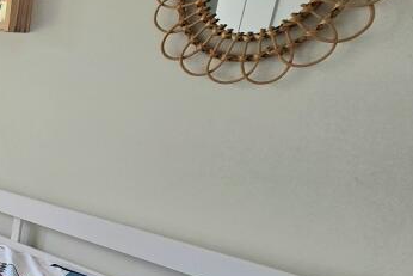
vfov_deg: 32.2
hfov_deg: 30.8
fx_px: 459
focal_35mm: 40
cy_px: 234
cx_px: -180
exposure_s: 1/167
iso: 50
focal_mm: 2.2
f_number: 2.2
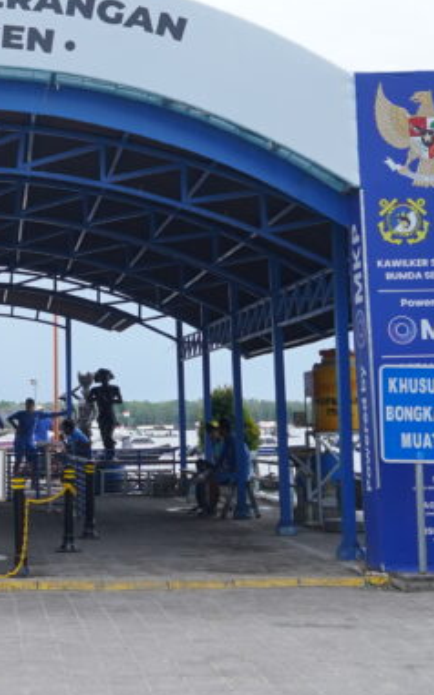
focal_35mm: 74
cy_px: 254
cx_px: -53
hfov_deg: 17.0
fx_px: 1401
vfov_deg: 27.7
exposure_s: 1/250
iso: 250
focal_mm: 24
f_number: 8
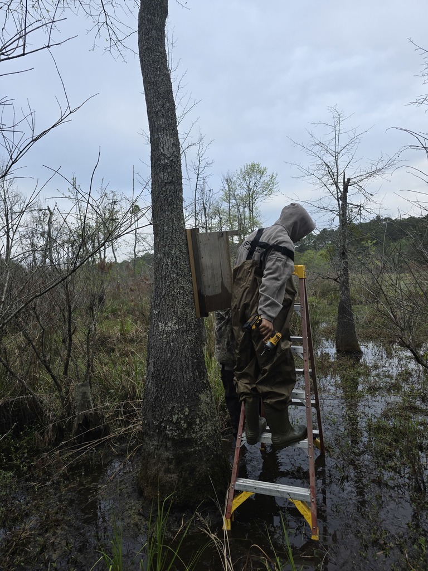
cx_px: 214
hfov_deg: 58.9
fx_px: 379
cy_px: 286
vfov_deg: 73.9
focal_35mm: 23
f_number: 1.7
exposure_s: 1/458
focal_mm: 6.3
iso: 12
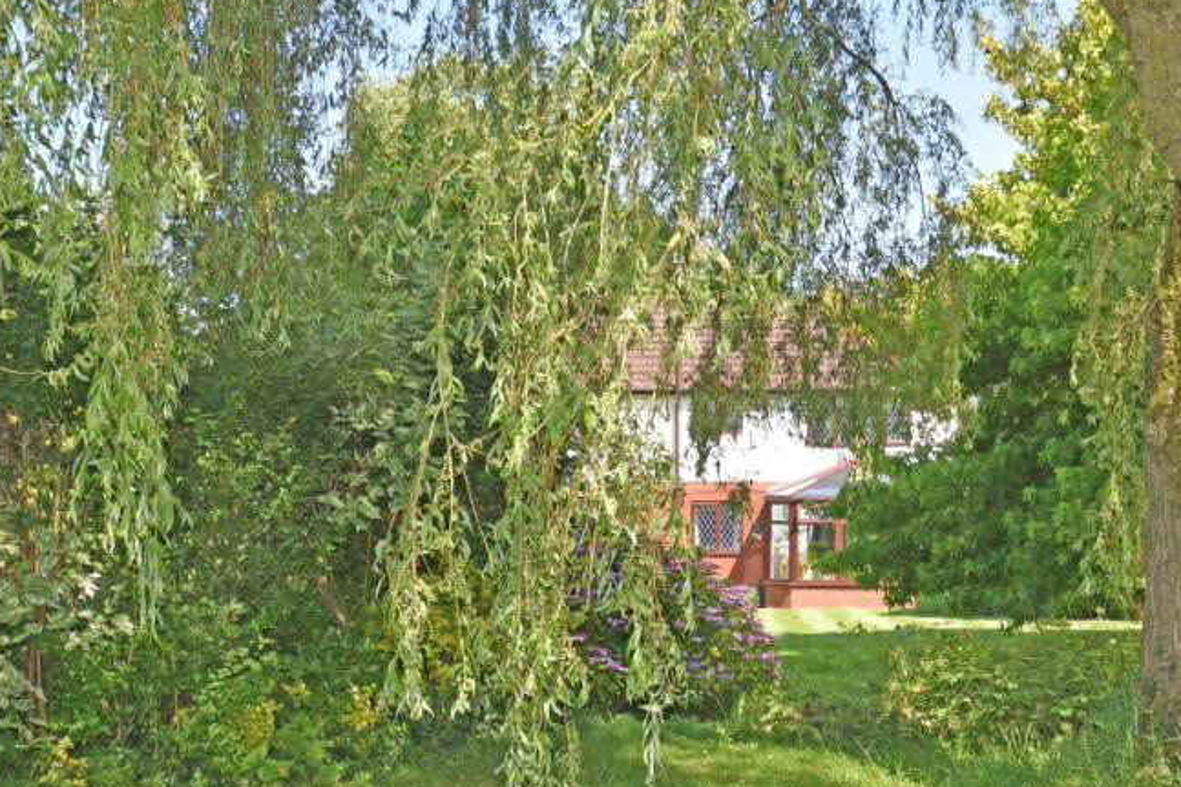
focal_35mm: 57
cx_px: 803
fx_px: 1869
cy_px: 485
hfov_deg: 34.7
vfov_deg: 23.7
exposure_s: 1/200
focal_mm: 24
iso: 100
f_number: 5
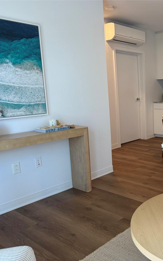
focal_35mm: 34
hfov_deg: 34.0
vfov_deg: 56.7
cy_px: 131
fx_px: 242
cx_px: 162
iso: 125
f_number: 1.78
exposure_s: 1/120
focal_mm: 6.76
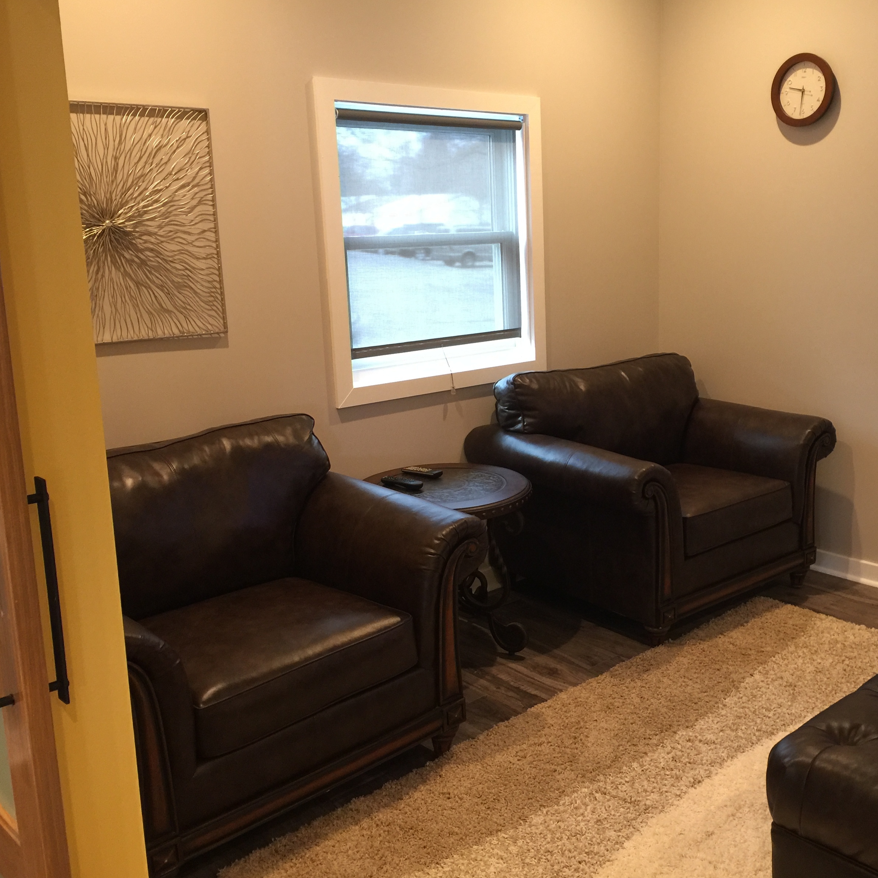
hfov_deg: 46.8
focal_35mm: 35
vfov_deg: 47.2
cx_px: 553
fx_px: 1004
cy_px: 432
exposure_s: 1/15
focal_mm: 4.15
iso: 80
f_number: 2.2
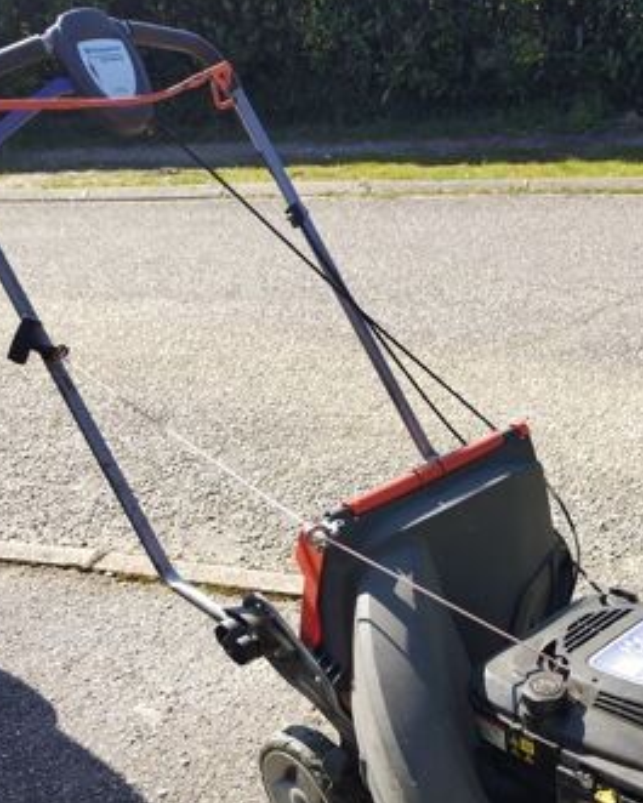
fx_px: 1165
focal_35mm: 49
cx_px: 468
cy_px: 633
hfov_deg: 30.4
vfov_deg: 36.8
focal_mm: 4.75
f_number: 1.8
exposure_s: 1/448
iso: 100
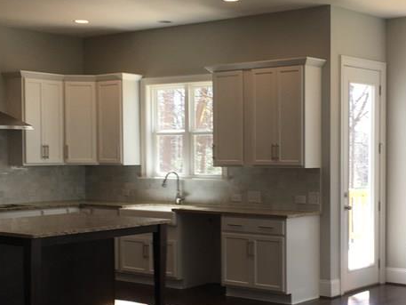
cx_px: 235
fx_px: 763
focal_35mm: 65
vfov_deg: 22.6
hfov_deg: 29.8
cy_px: 182
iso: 25
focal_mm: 4.15
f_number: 2.2
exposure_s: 1/60
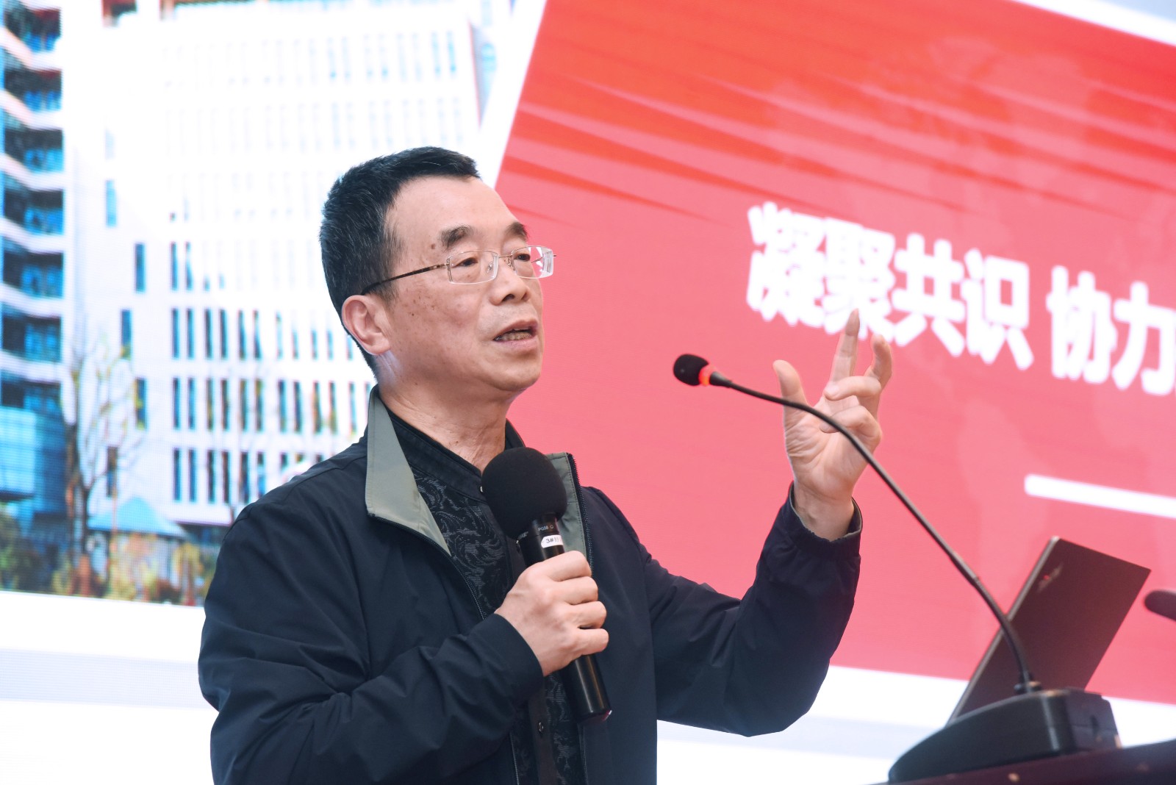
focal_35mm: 120
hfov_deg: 17.1
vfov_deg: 11.4
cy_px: 392
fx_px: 3921
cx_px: 588
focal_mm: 120
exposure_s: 1/200
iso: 3200
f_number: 4.5
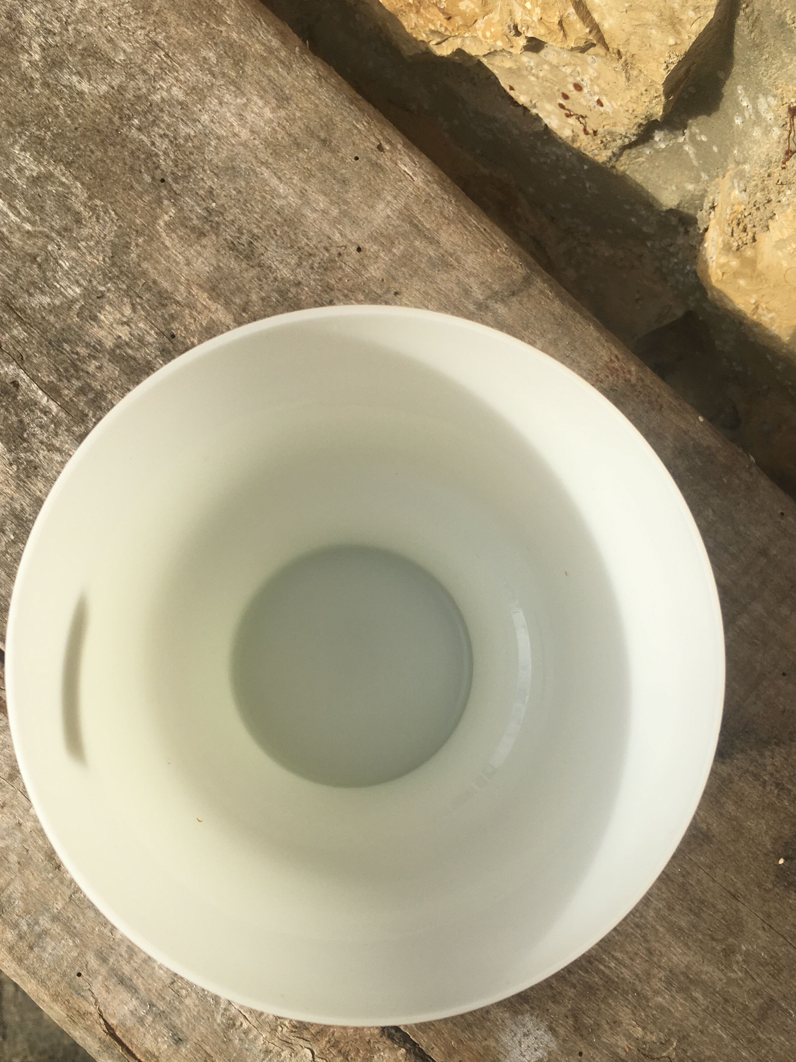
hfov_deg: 41.7
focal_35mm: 34
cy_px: 616
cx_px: 341
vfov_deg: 53.7
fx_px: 1043
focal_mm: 4.15
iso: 25
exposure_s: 1/1282
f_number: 2.2
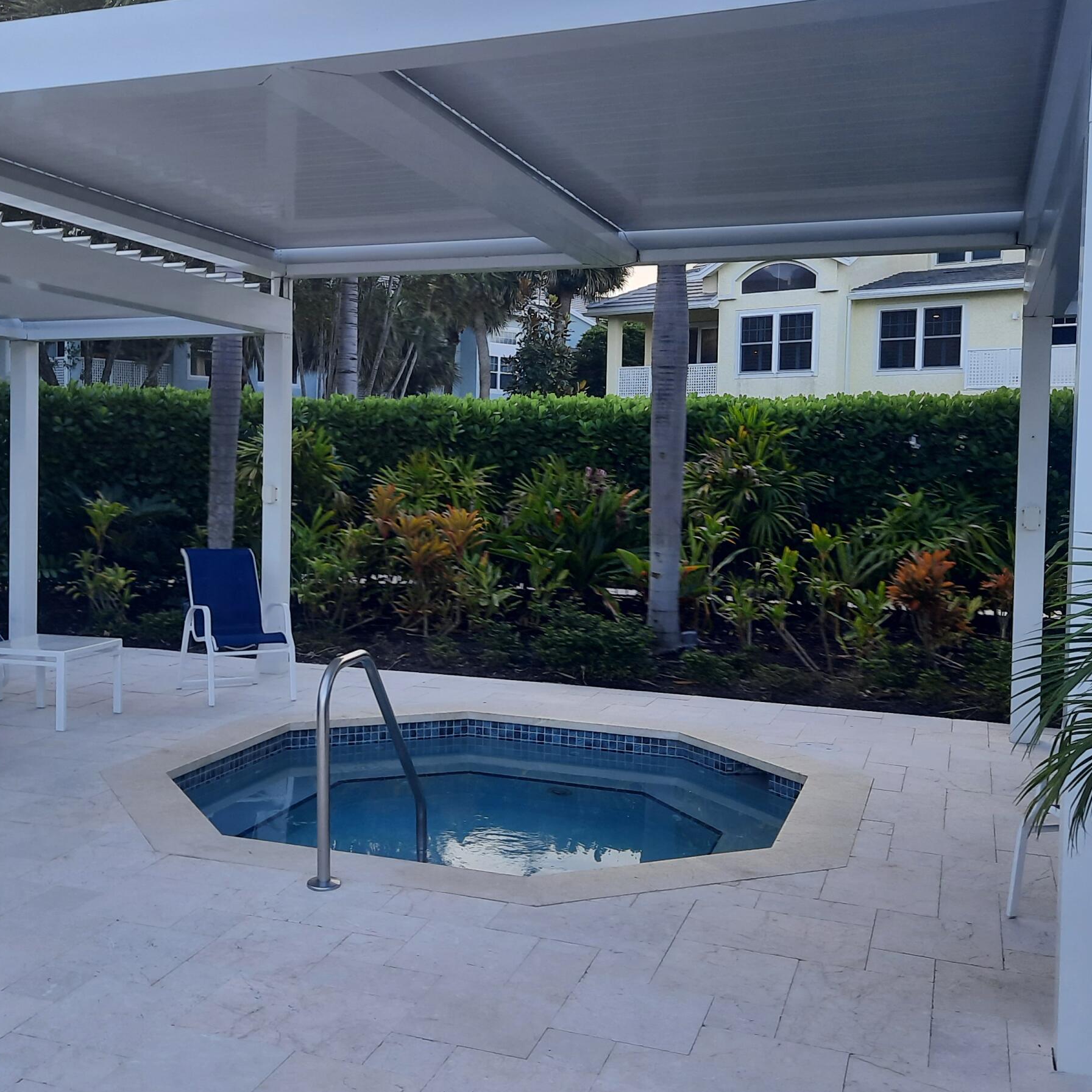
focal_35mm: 37
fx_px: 1321
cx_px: 422
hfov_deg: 44.6
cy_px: 490
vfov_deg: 44.9
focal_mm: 4.6
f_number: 2
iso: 40
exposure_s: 1/120
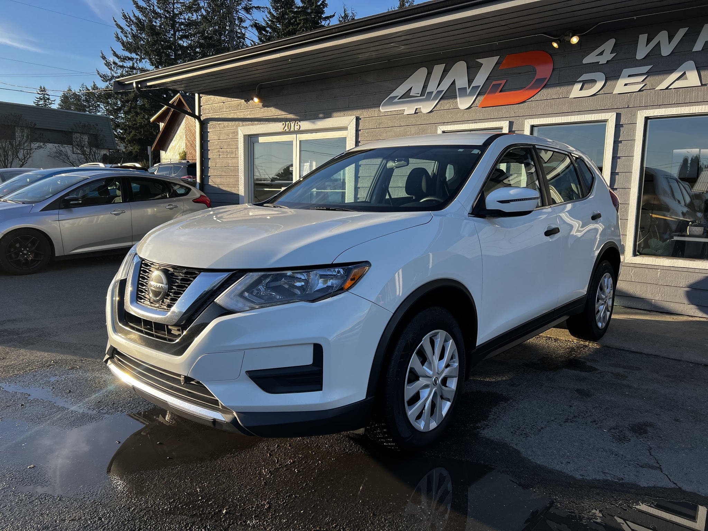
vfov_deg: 53.1
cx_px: 354
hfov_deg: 67.3
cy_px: 266
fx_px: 532
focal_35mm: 26
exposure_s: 1/1209
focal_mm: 5.7
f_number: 1.5
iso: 50
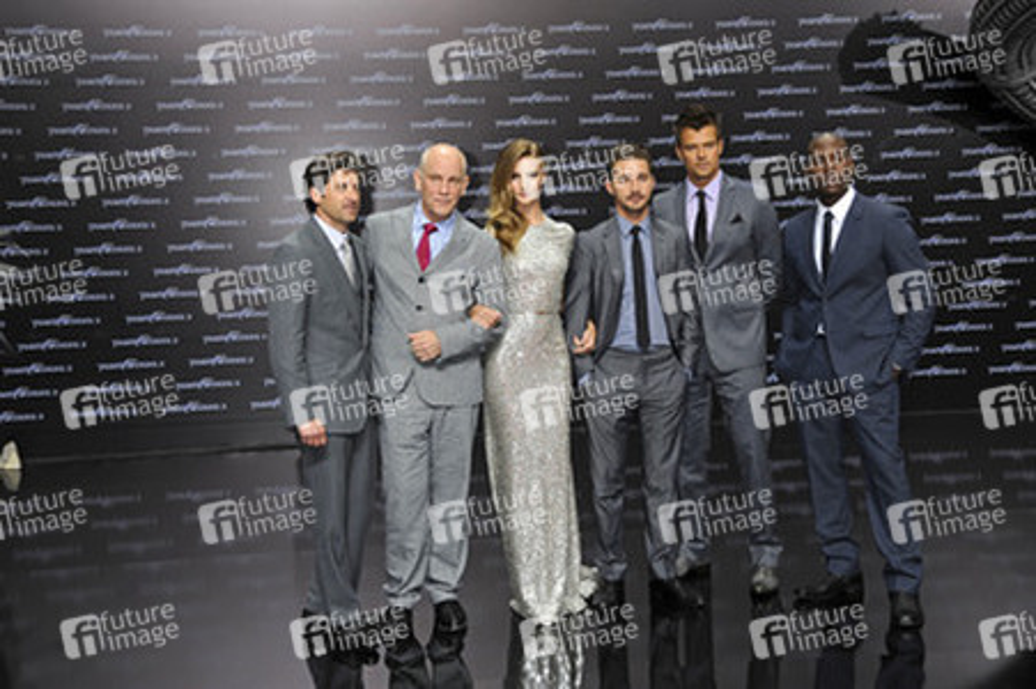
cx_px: 518
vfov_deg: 27.0
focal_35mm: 50
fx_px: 1438
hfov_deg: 39.6
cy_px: 344
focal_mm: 50
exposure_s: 1/200
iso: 400
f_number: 7.1
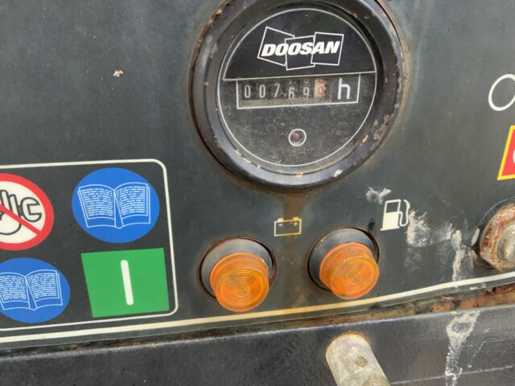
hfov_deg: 61.7
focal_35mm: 29
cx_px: 258
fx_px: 431
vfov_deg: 48.2
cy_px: 193
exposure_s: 1/60
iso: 160
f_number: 1.8
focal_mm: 3
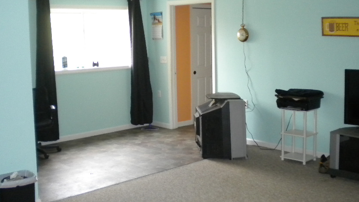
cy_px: 88
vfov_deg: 25.4
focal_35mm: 47
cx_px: 172
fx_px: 447
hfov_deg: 43.7
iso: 400
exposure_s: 1/46.3
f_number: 3.1
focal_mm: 6.3
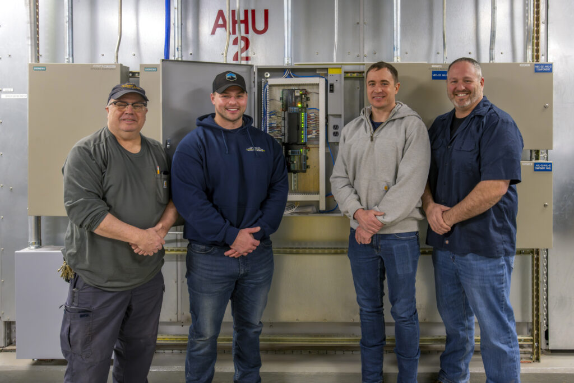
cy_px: 192
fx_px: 558
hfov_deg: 54.4
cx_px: 287
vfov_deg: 37.9
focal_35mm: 35
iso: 1600
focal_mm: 35
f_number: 8
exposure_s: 1/8
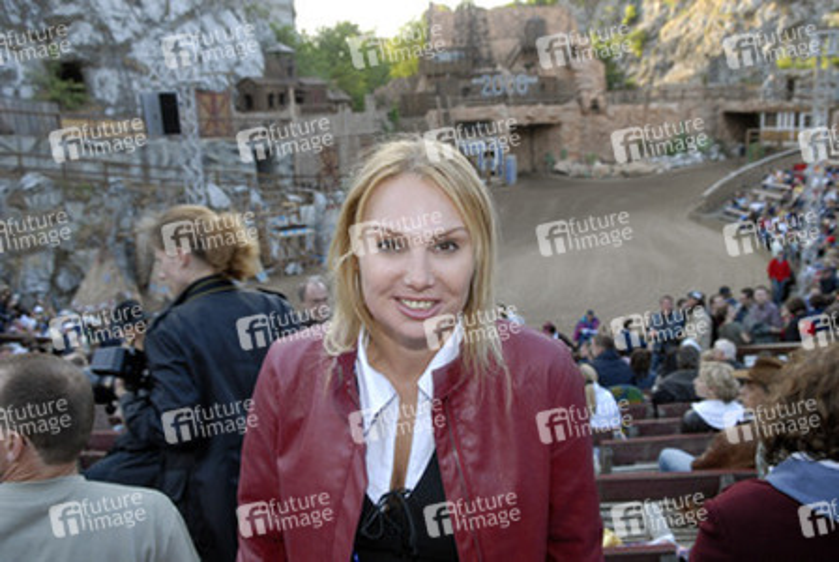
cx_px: 420
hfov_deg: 57.2
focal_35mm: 33
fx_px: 770
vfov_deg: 40.1
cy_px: 281
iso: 320
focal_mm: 22
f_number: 5.6
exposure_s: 1/100
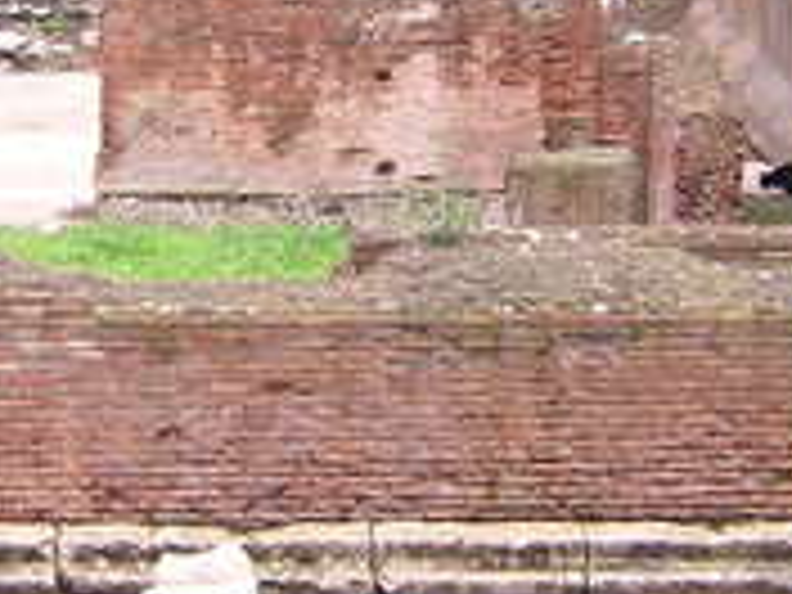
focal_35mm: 192
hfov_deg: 10.3
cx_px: 194
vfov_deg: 7.7
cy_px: 140
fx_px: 4393
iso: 100
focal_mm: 10.1
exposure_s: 1/50
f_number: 3.9
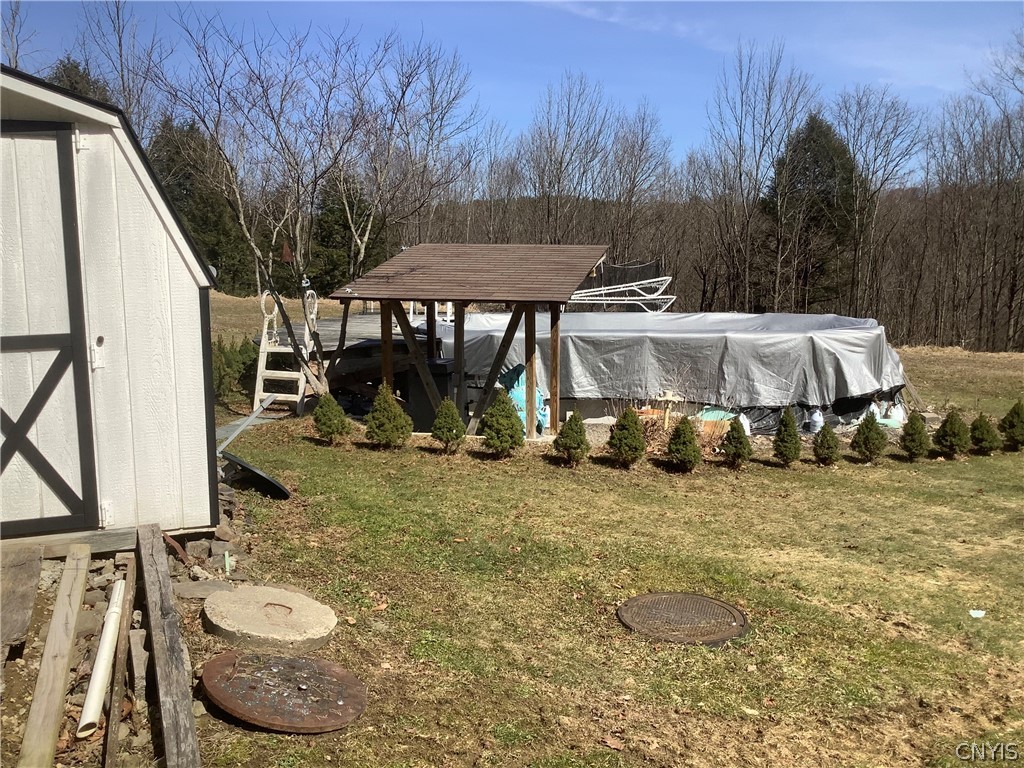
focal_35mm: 31
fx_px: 917
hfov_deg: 58.4
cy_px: 384
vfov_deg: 45.4
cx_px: 512
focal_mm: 3.3
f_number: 2.4
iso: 25
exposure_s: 1/1698
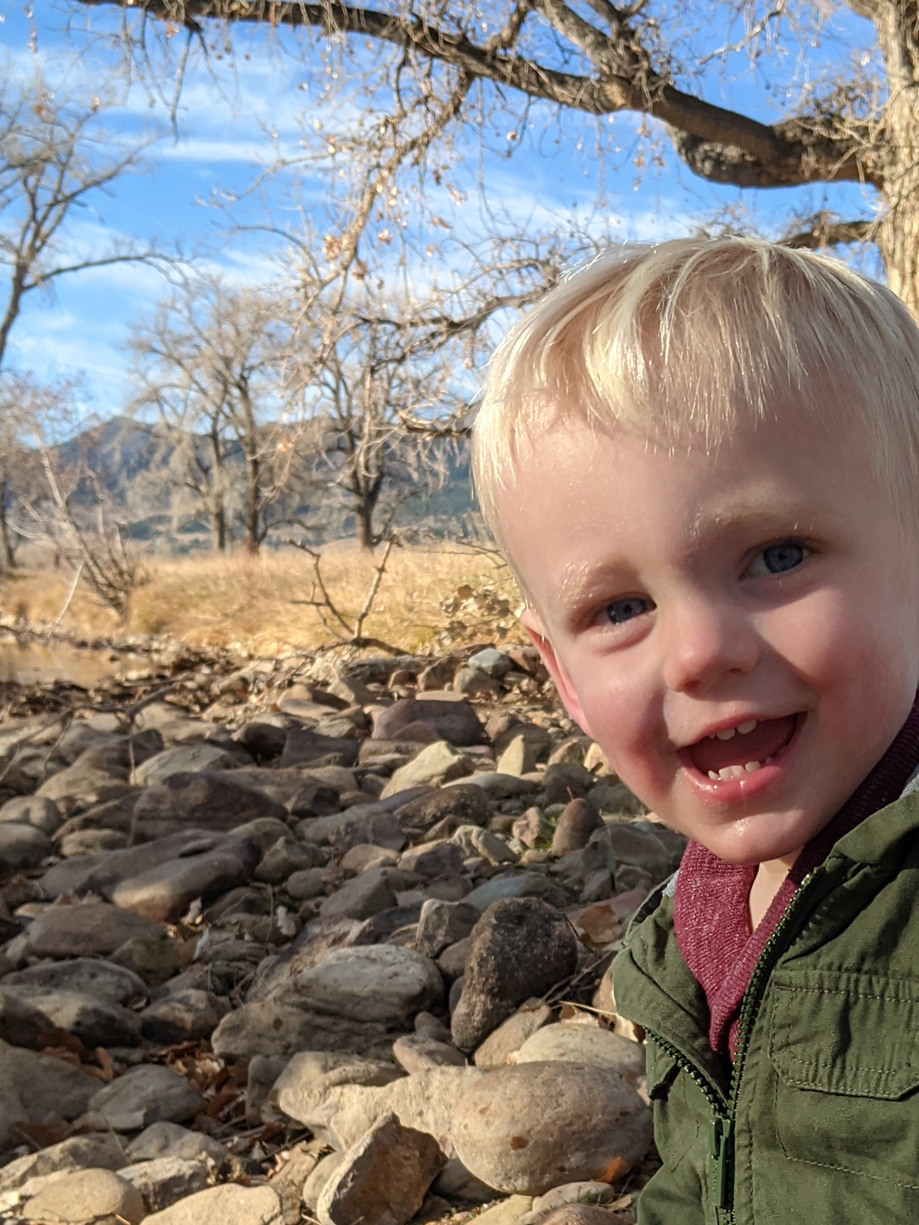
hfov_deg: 26.2
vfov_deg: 34.0
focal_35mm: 55
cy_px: 960
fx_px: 1946
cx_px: 684
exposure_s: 1/2342
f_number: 1.8
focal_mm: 4.44
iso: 67
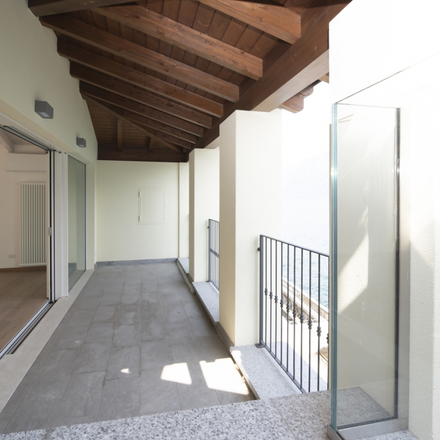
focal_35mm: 20
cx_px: 256
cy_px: 210
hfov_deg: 74.3
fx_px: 288
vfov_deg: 74.8
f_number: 9
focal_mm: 15
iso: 360
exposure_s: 1/160
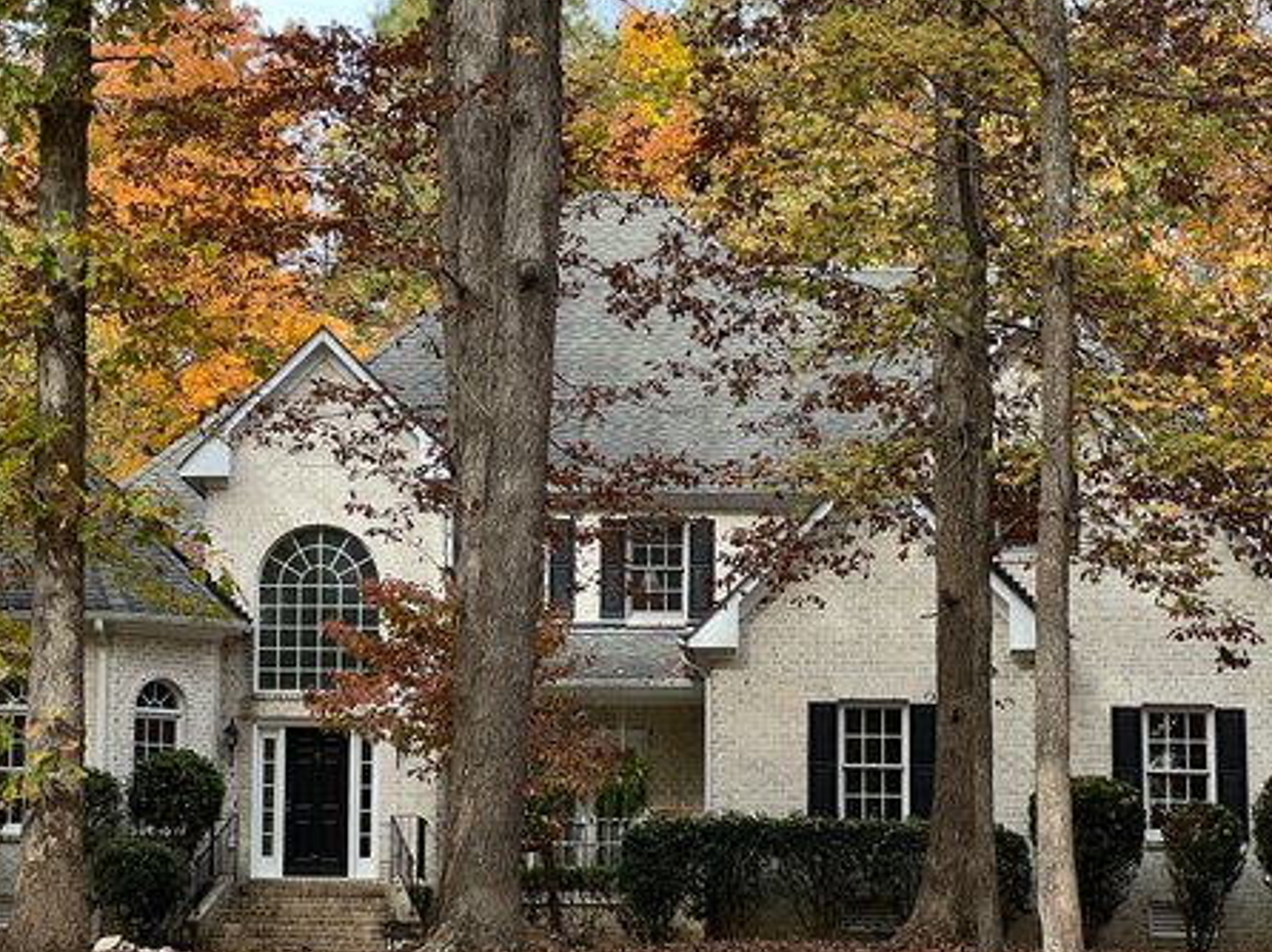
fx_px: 4003
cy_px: 383
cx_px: 529
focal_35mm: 109
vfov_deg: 13.6
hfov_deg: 18.0
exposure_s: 1/142
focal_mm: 9
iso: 32
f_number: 2.8
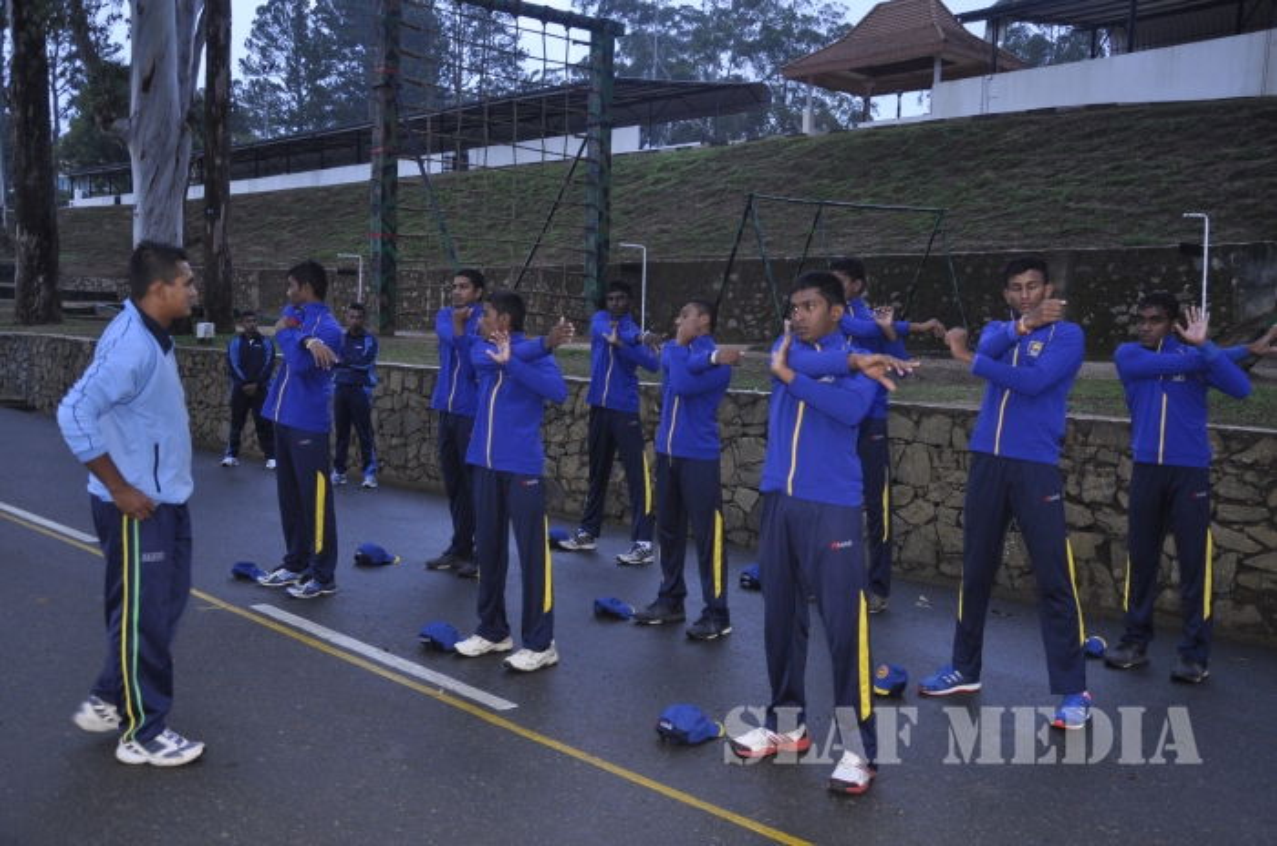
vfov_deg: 36.7
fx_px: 1275
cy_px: 423
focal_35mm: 36
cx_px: 638
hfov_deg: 53.2
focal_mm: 24
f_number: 5.6
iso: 640
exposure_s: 1/60
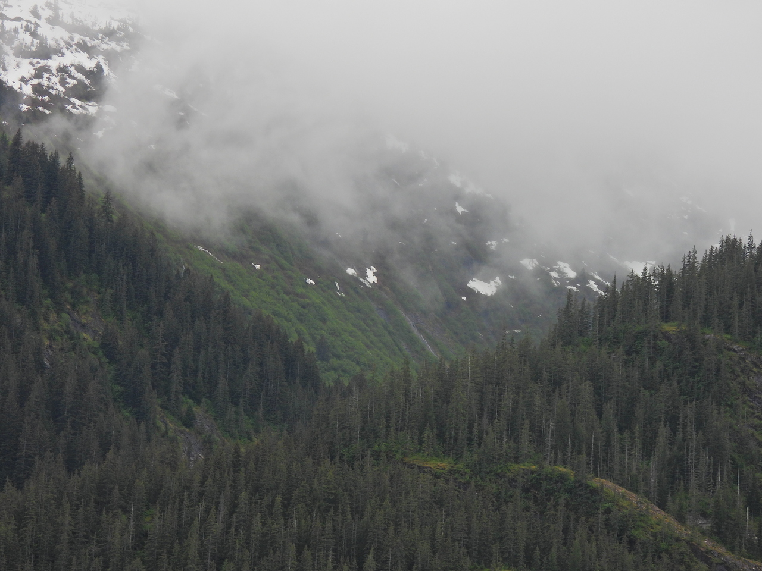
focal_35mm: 135
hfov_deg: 14.6
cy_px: 286
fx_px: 2972
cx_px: 381
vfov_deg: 11.0
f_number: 4
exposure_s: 1/250
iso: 100
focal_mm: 24.1
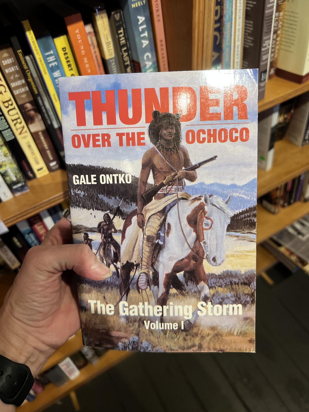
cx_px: 154
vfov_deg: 67.3
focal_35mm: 26
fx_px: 309
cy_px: 206
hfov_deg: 53.1
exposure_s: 1/120
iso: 125
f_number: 1.5
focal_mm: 5.7
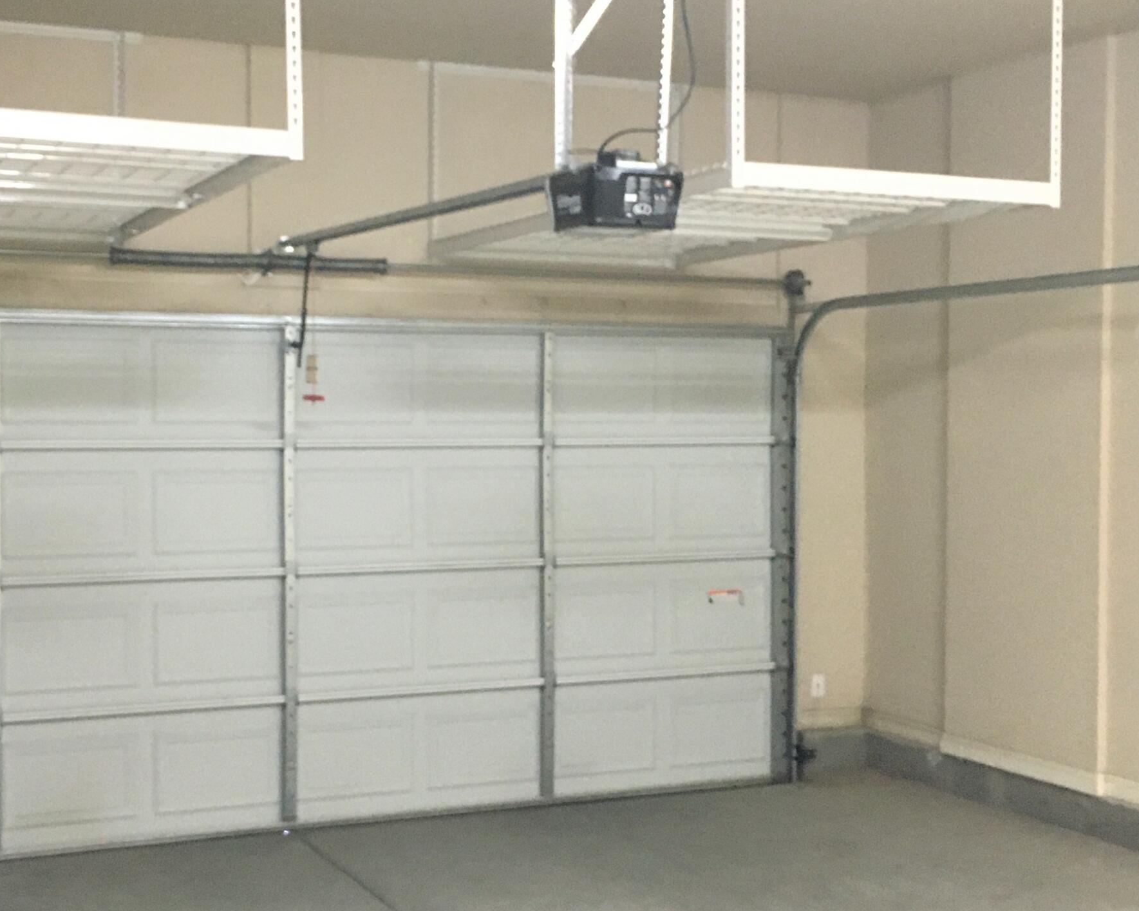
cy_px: 465
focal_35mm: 48
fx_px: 1618
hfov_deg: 38.7
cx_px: 466
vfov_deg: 31.4
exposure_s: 1/15
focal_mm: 4.15
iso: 200
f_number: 2.2
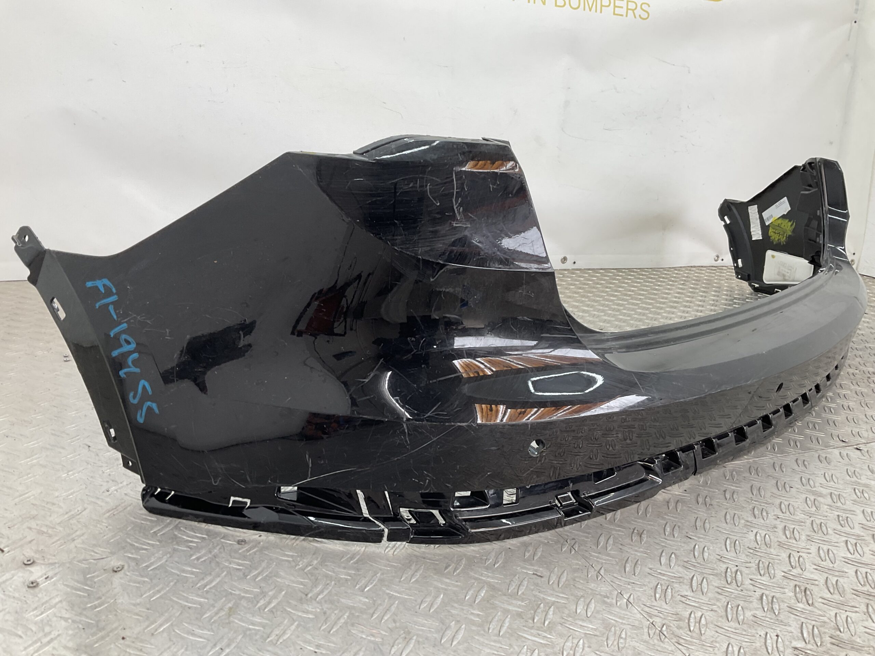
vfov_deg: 48.2
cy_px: 328
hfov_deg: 61.7
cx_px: 438
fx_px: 733
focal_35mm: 29
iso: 25
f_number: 1.8
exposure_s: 1/100
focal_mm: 3
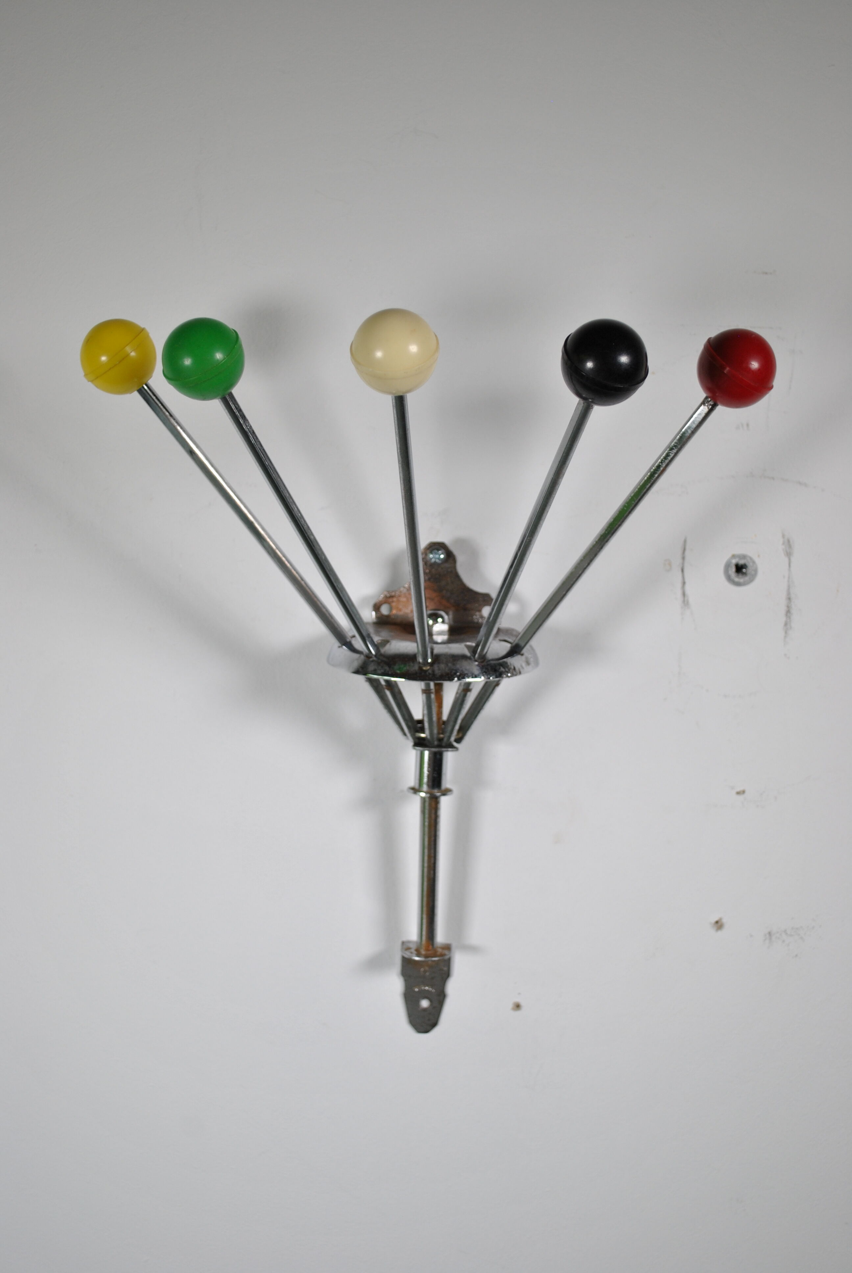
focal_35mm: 48
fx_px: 1699
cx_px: 426
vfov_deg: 41.1
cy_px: 636
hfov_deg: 28.2
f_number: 4.8
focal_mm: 32
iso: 200
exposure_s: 1/200
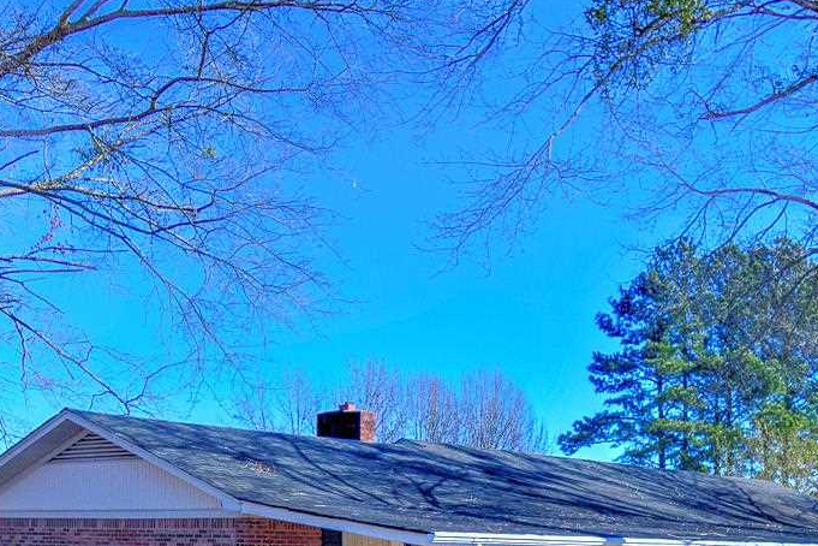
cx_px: 572
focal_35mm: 47
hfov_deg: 41.2
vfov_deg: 26.1
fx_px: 1068
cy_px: 625
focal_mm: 11
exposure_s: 1/1000
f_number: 7.1
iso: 320
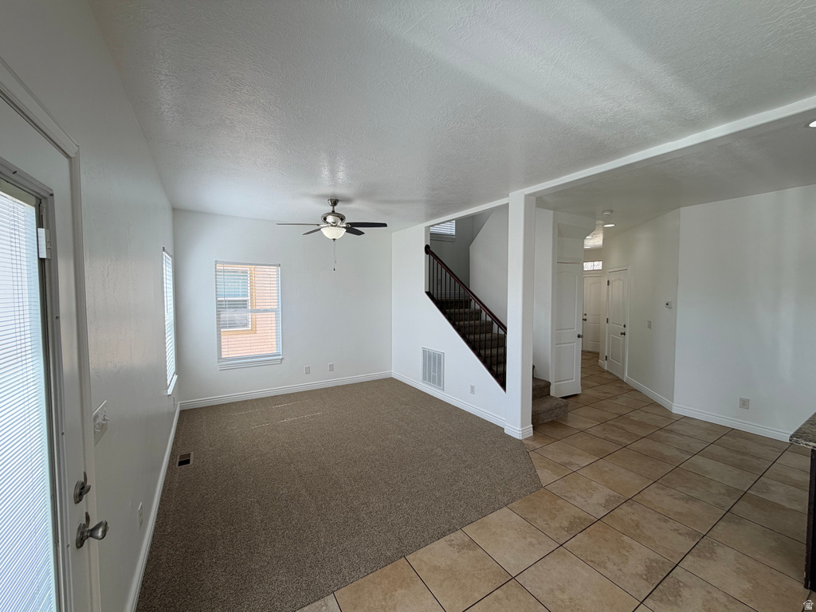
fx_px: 330
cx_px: 408
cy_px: 306
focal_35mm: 14
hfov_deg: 102.1
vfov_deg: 85.7
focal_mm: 2.22
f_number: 2.2
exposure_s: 1/120
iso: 32
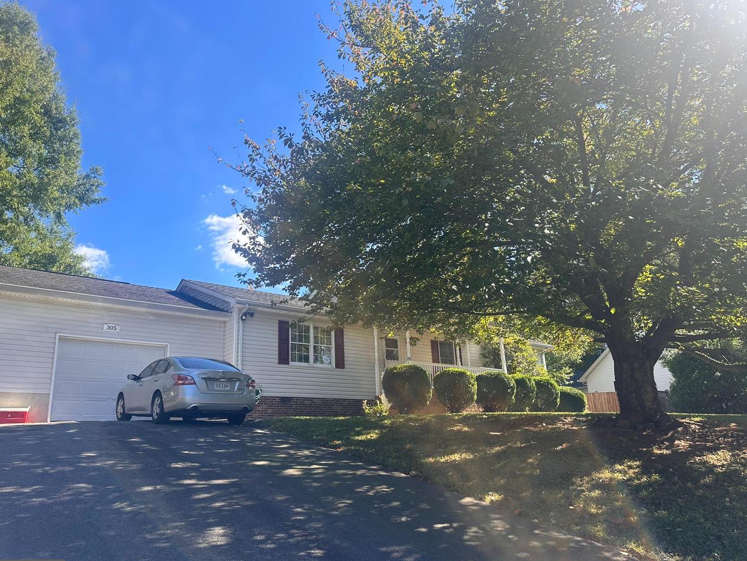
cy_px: 288
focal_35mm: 26
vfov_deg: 53.1
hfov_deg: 67.3
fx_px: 561
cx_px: 371
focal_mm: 6.86
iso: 80
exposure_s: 1/1517
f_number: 1.78
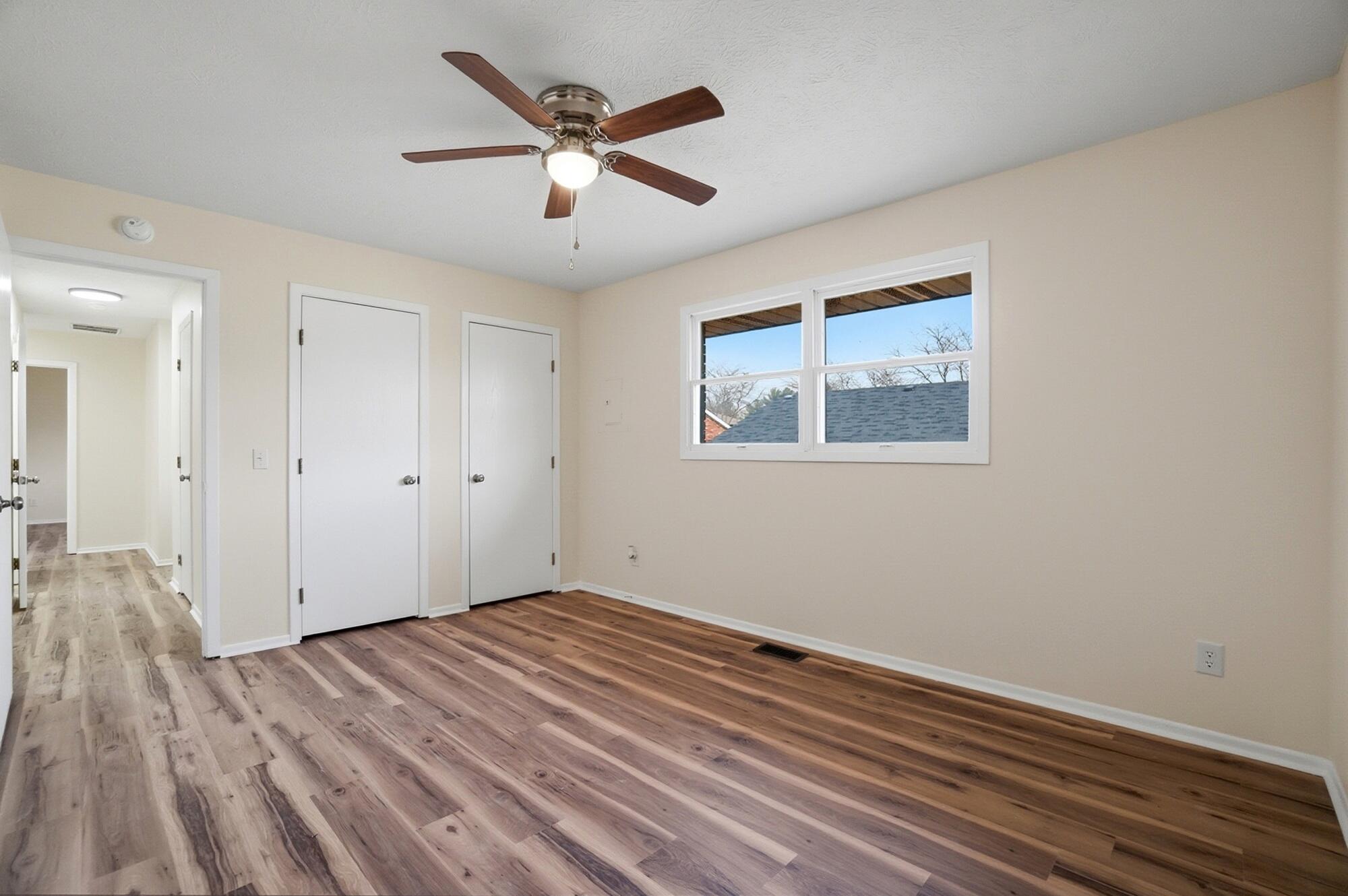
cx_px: 674
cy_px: 448
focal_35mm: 15
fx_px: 561
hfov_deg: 100.4
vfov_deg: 77.2
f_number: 4
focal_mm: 10
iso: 100
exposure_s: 1/400
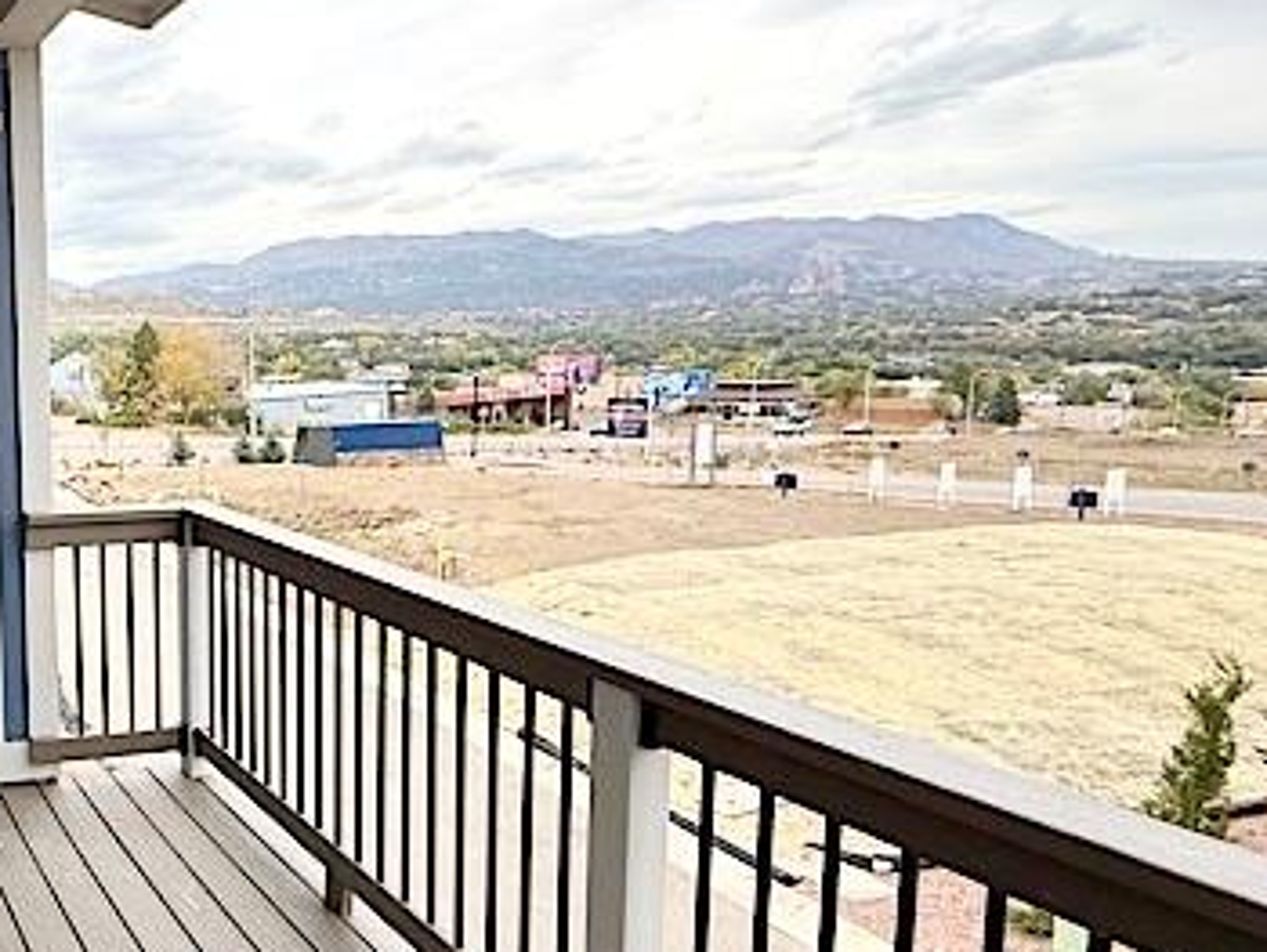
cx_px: -25
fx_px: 1099
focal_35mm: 30
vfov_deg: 46.8
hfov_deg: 48.3
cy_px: 458
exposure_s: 1/549
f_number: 2.2
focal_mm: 2.22
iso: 64
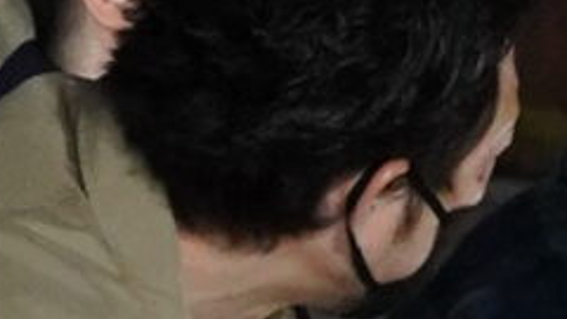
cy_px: 17
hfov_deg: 1.8
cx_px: 1870
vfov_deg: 1.0
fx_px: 17621
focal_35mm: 1172
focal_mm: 70
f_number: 4
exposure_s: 1/1000
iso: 3200
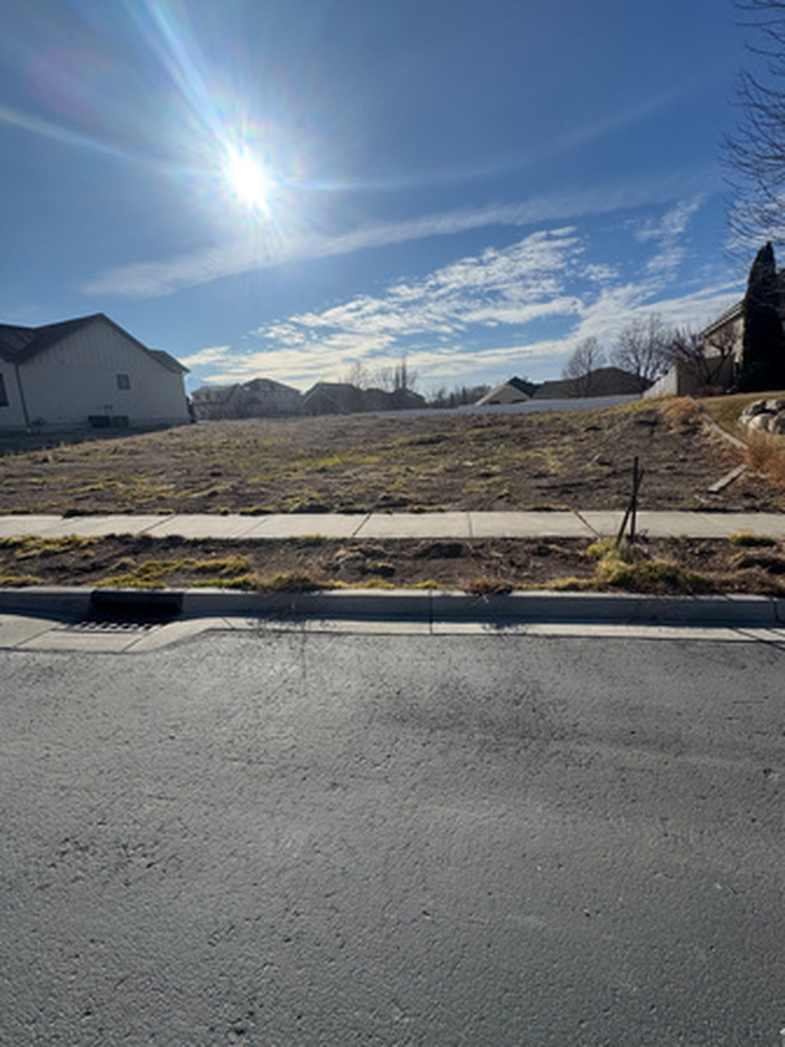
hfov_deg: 81.7
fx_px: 454
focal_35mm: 15
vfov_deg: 98.1
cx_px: 397
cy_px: 495
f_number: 2.2
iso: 40
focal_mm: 2.22
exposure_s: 1/4132
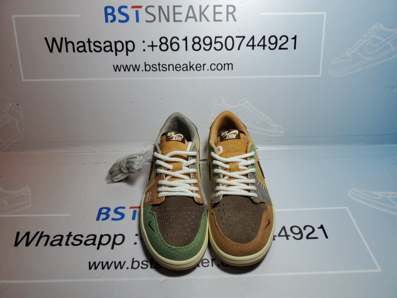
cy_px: 149
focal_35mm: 26
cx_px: 198
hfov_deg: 67.3
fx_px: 298
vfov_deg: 53.1
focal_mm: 4.3
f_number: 1.5
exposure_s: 1/704
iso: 50
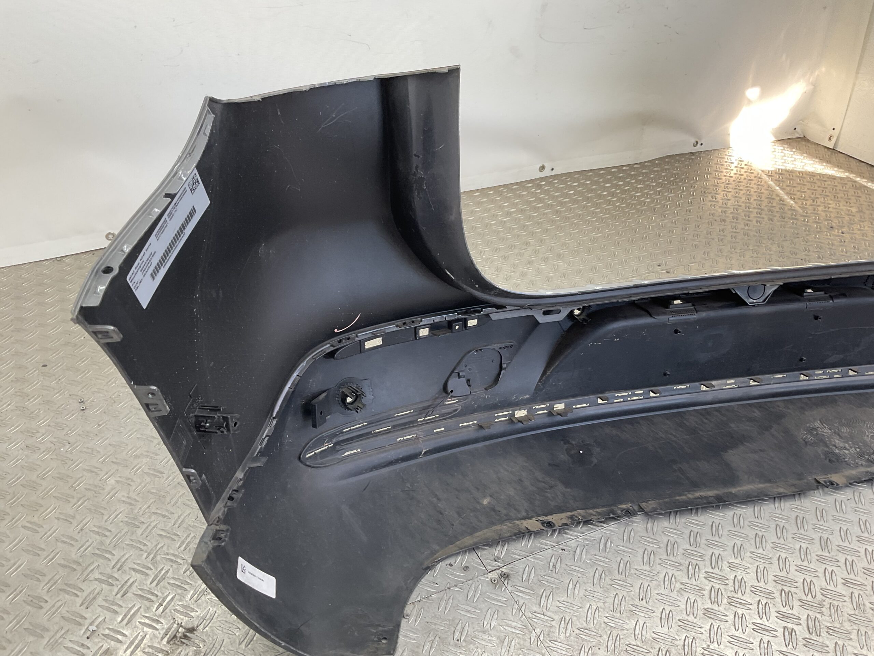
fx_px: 732
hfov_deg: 61.7
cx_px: 437
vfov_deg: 48.2
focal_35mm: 29
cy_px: 328
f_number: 1.8
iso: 32
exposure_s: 1/120
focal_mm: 3
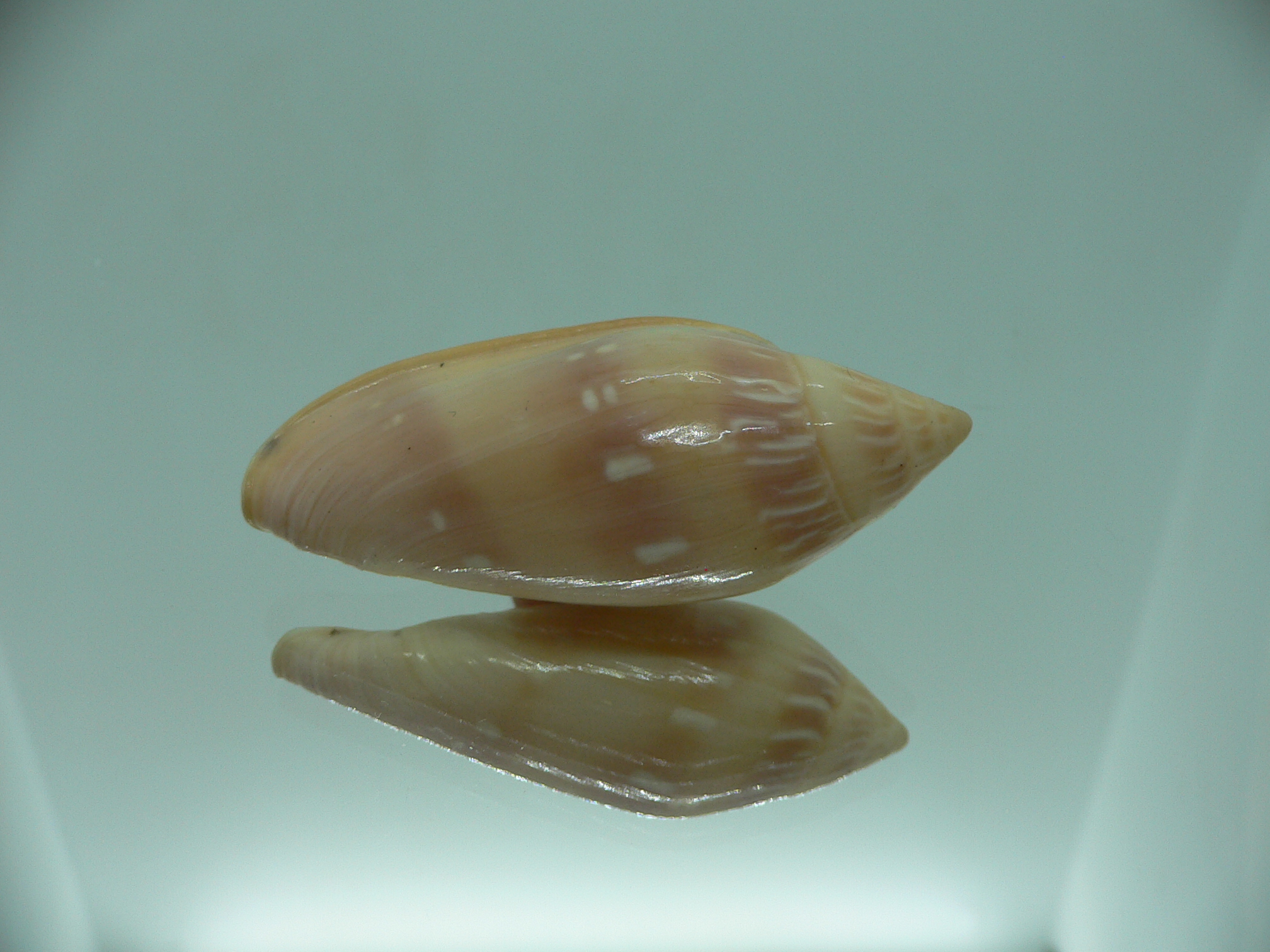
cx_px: 635
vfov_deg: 40.7
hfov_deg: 52.6
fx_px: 1284
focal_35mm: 35
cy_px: 476
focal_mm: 4.6
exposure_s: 1/80
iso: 80
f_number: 2.8
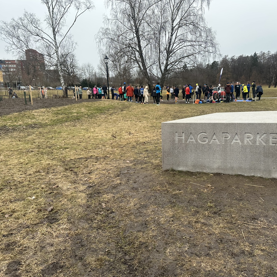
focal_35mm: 29
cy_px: 137
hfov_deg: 55.5
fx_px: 263
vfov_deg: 55.6
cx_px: 156
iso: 80
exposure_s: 1/816
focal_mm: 6.86
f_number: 1.78
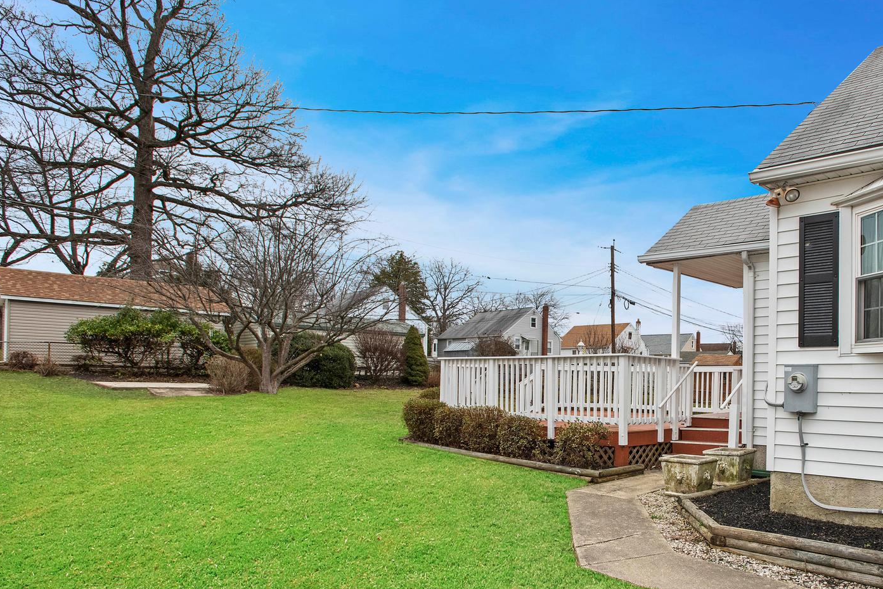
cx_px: 621
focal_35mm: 25
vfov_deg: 50.4
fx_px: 613
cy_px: 391
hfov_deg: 68.5
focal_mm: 17
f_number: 7.1
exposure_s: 1/200
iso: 640
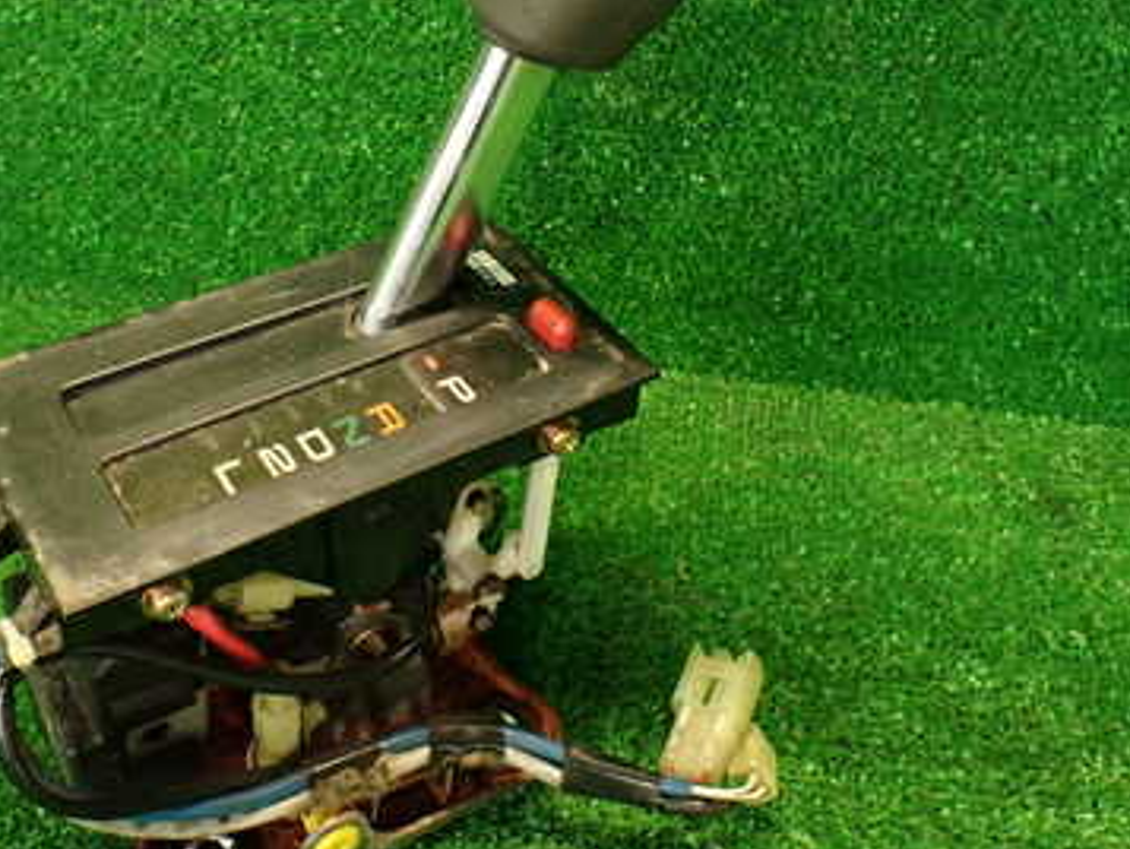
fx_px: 1372
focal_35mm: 42
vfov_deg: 34.0
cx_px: 383
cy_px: 279
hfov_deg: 44.2
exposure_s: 1/30
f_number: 2
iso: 320
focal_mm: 4.5
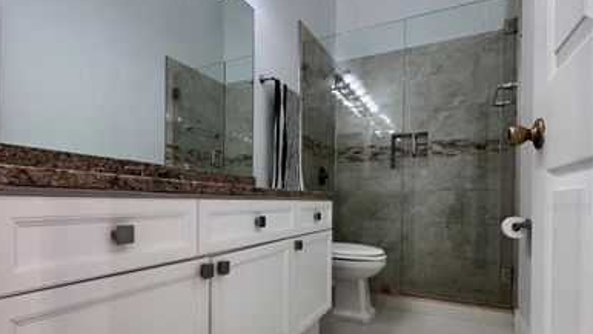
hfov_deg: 83.8
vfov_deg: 53.1
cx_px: 288
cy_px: 206
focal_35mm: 21
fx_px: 330
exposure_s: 1/60
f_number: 2.2
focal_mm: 2.22
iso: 160
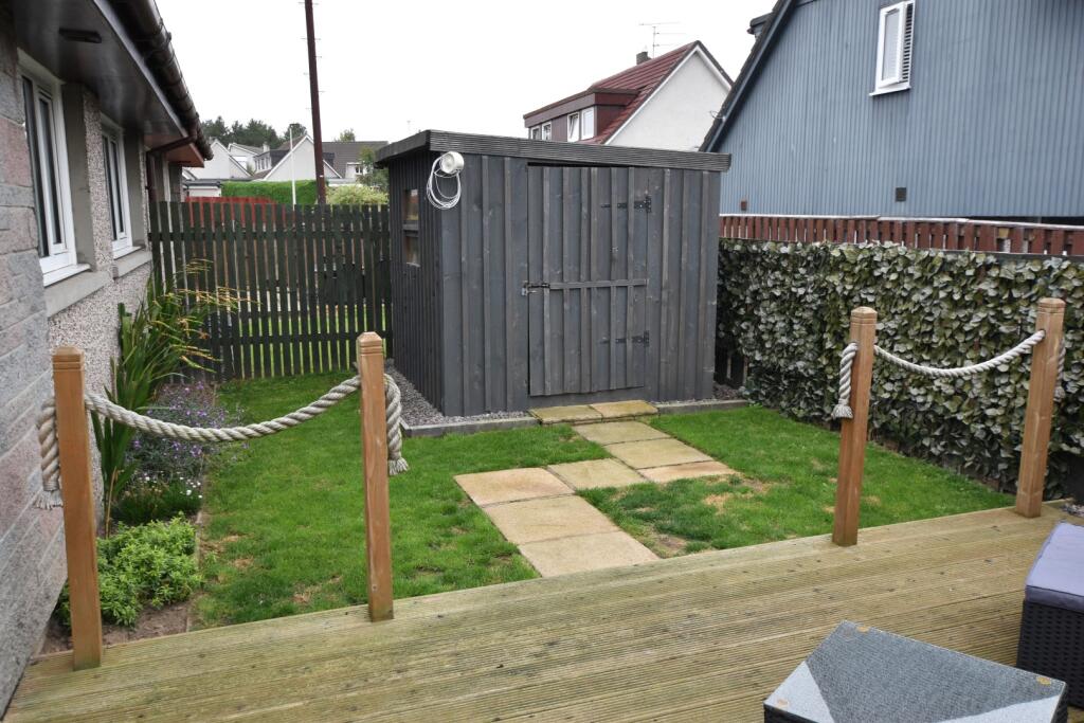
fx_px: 903
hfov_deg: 61.9
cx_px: 542
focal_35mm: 30
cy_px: 362
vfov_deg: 43.6
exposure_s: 1/125
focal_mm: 20
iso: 400
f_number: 5.6
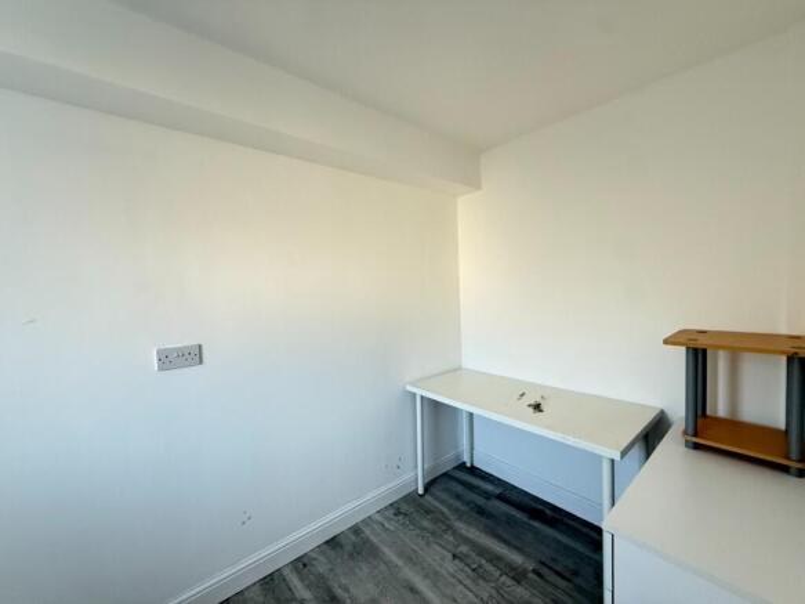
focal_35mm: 14
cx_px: 402
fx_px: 326
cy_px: 302
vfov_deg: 85.7
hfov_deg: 102.1
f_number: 2.2
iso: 400
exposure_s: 1/60
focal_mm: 2.22
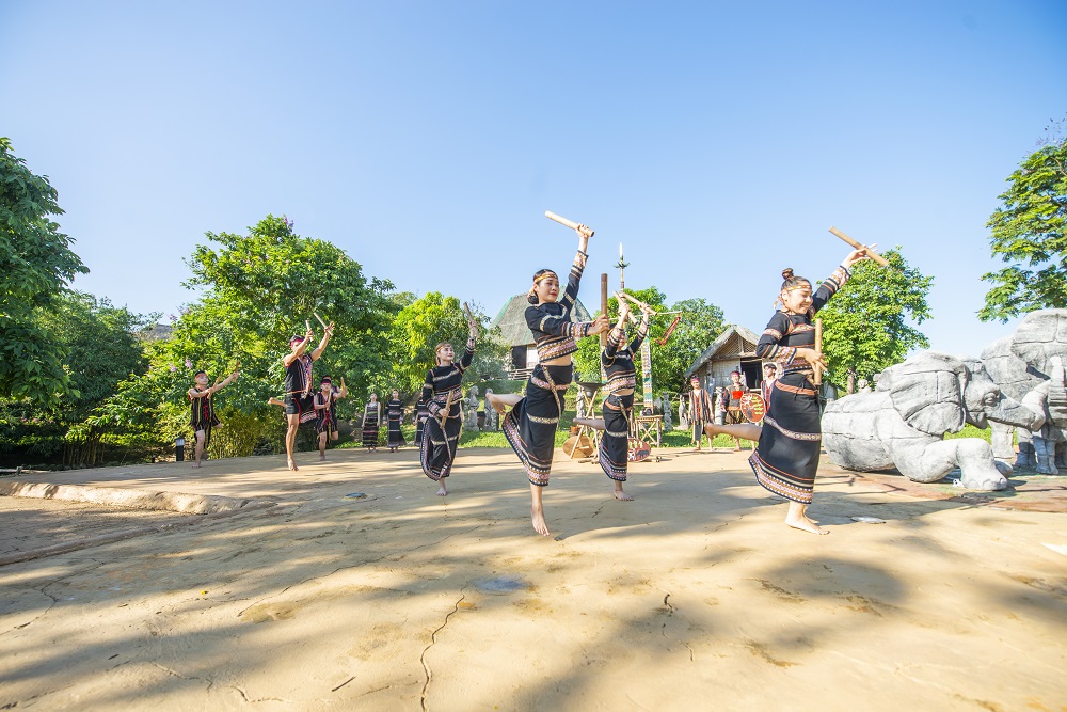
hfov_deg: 104.2
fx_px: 415
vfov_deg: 81.2
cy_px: 356
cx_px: 534
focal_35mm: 14
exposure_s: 1/400
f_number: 4.5
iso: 100
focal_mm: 14
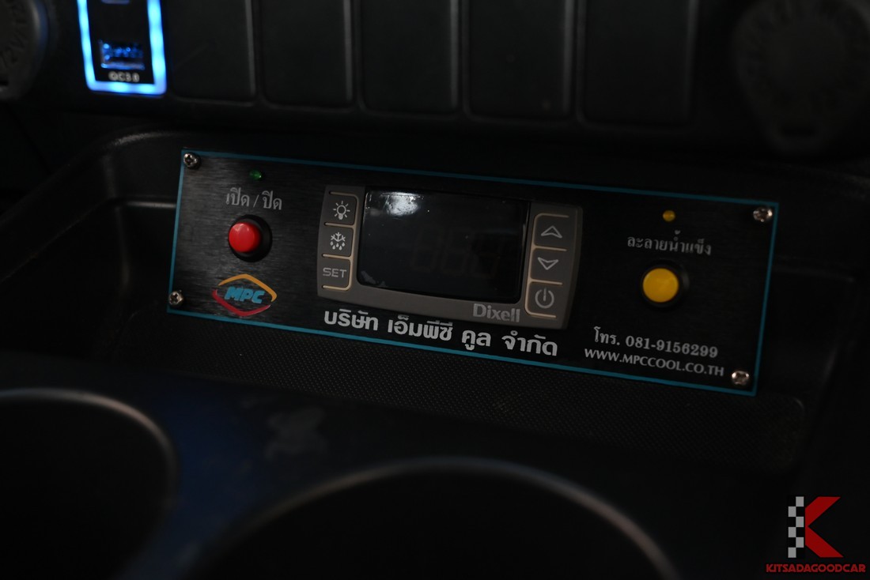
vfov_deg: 29.3
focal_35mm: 46
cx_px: 435
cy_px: 290
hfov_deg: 42.7
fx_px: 1112
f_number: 6
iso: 1600
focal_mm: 46
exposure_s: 1/20
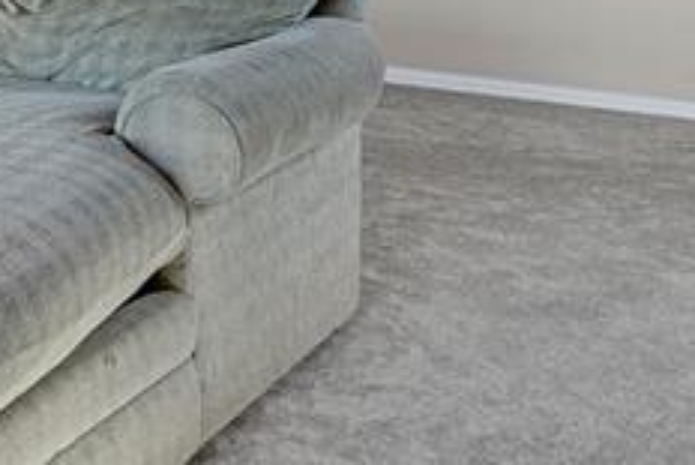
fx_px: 1449
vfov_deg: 16.7
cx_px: -356
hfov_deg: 22.1
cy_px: -216
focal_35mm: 75
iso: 250
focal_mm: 17
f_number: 8
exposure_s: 3
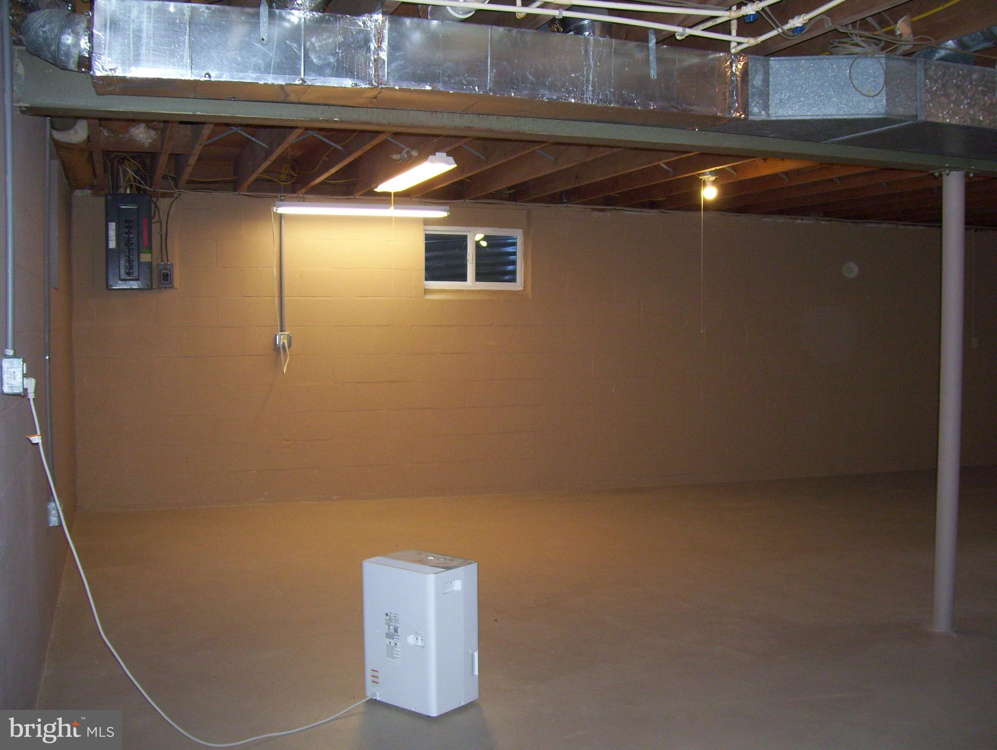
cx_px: 498
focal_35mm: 36
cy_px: 375
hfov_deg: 51.3
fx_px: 1038
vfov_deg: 39.7
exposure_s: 1/60
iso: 200
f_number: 2.7
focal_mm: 6
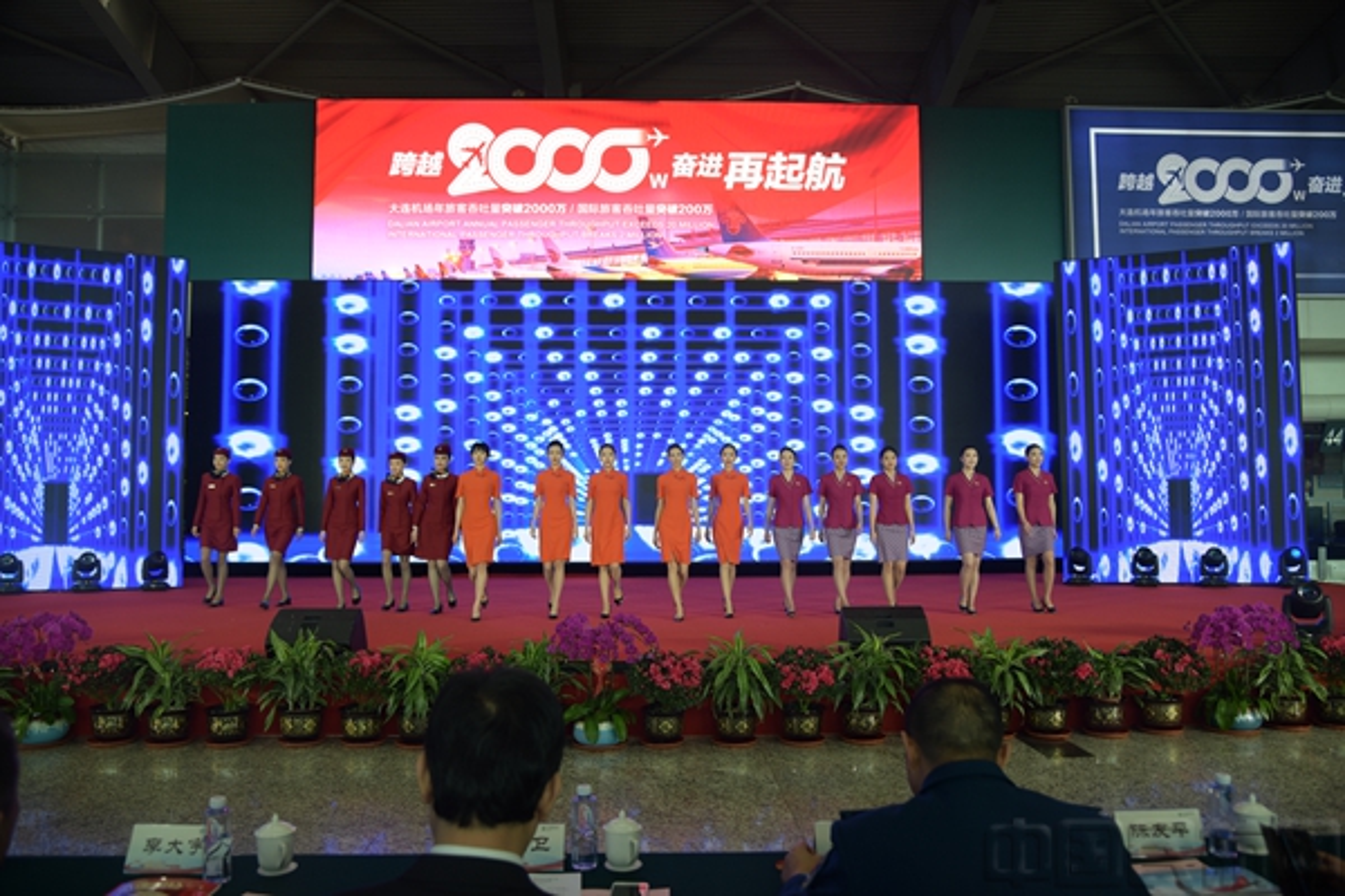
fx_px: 897
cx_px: 672
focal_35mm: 24
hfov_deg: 73.7
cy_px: 448
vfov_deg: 53.1
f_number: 4
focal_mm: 24
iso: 400
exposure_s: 1/160
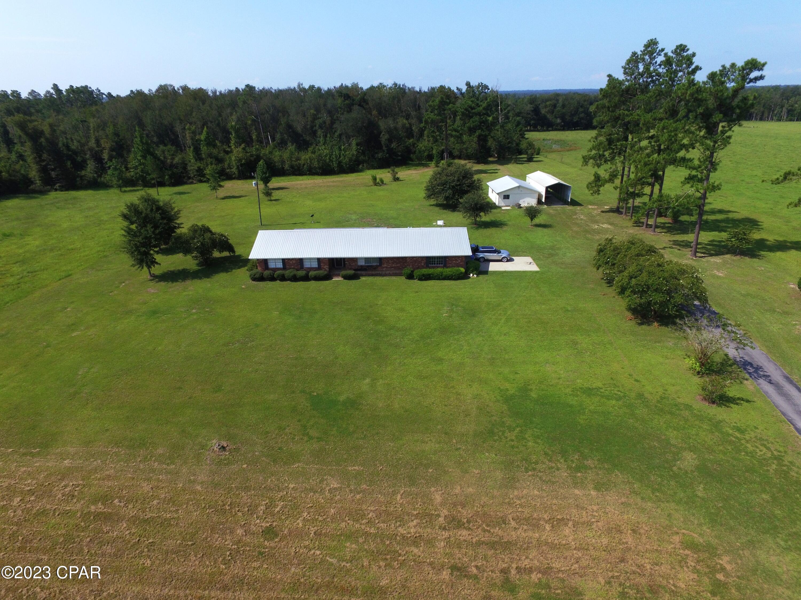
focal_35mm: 20
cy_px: 300
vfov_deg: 66.0
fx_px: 463
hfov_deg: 81.7
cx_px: 400
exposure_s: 1/1869
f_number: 2.8
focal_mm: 3.61
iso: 100
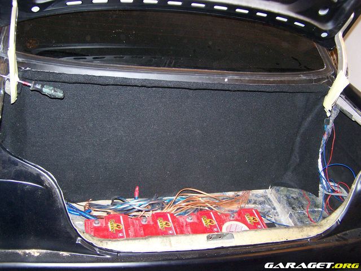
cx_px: 180
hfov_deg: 49.0
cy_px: 136
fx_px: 396
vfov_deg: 37.7
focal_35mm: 38
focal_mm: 6.3
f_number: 2.8
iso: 160
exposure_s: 1/60
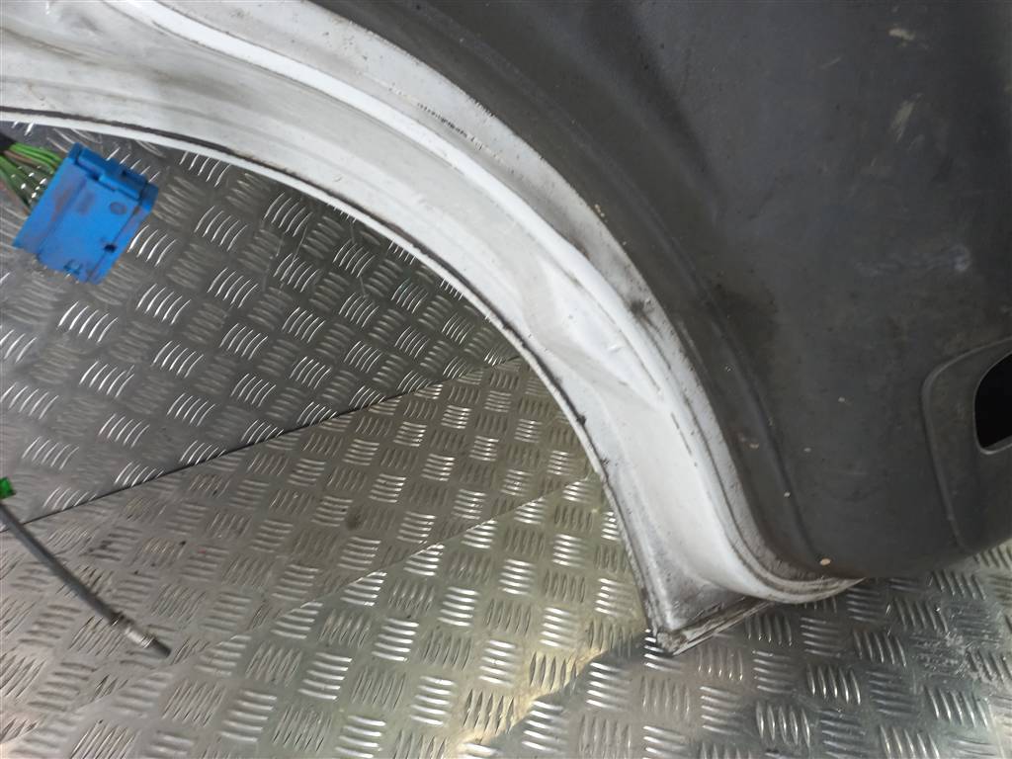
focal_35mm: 25
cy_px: 380
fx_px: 731
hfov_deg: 69.4
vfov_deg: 54.9
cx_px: 506
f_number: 1.8
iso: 80
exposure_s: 1/50
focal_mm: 4.6
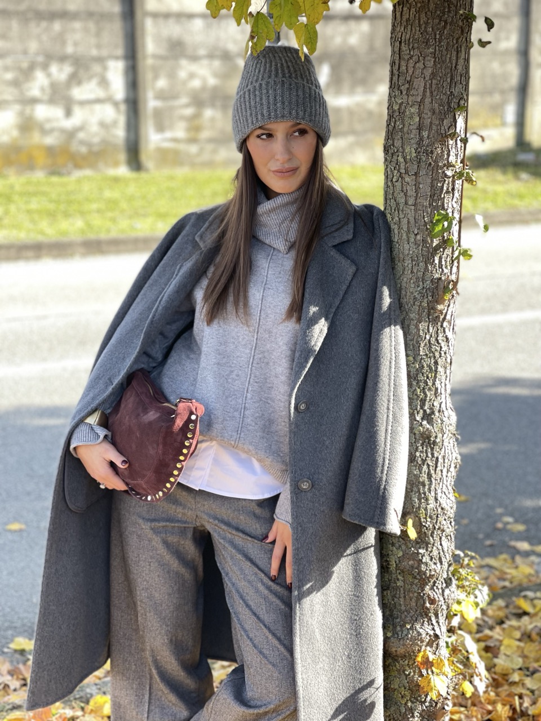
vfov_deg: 30.3
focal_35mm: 64
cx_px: 270
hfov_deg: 22.9
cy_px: 360
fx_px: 1334
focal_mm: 7.5
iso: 20
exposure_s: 1/135
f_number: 2.2
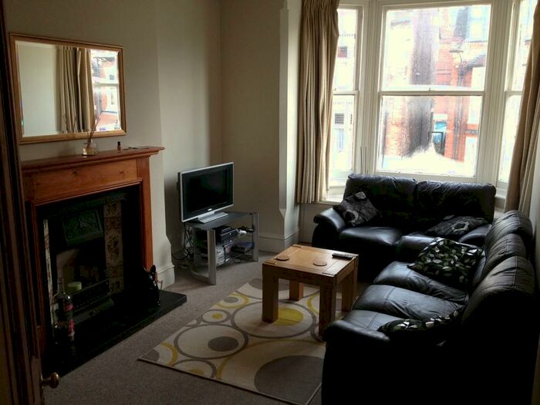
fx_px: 546
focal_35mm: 35
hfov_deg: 52.6
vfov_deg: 40.7
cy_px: 202
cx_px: 270
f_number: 2.4
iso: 100
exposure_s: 1/120
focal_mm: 4.28
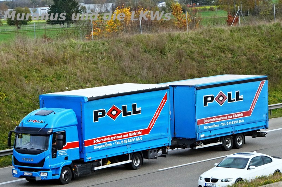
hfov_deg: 15.7
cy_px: 94
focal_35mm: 130
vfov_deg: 10.5
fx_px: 1020
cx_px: 141
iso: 2500
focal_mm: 86.9
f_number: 6.3
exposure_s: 1/2500
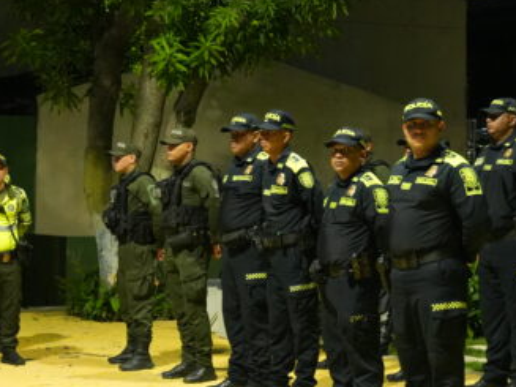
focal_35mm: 105
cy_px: 197
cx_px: 197
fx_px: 1567
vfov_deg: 14.1
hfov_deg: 18.7
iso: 3200
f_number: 2.8
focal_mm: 31
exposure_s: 1/200
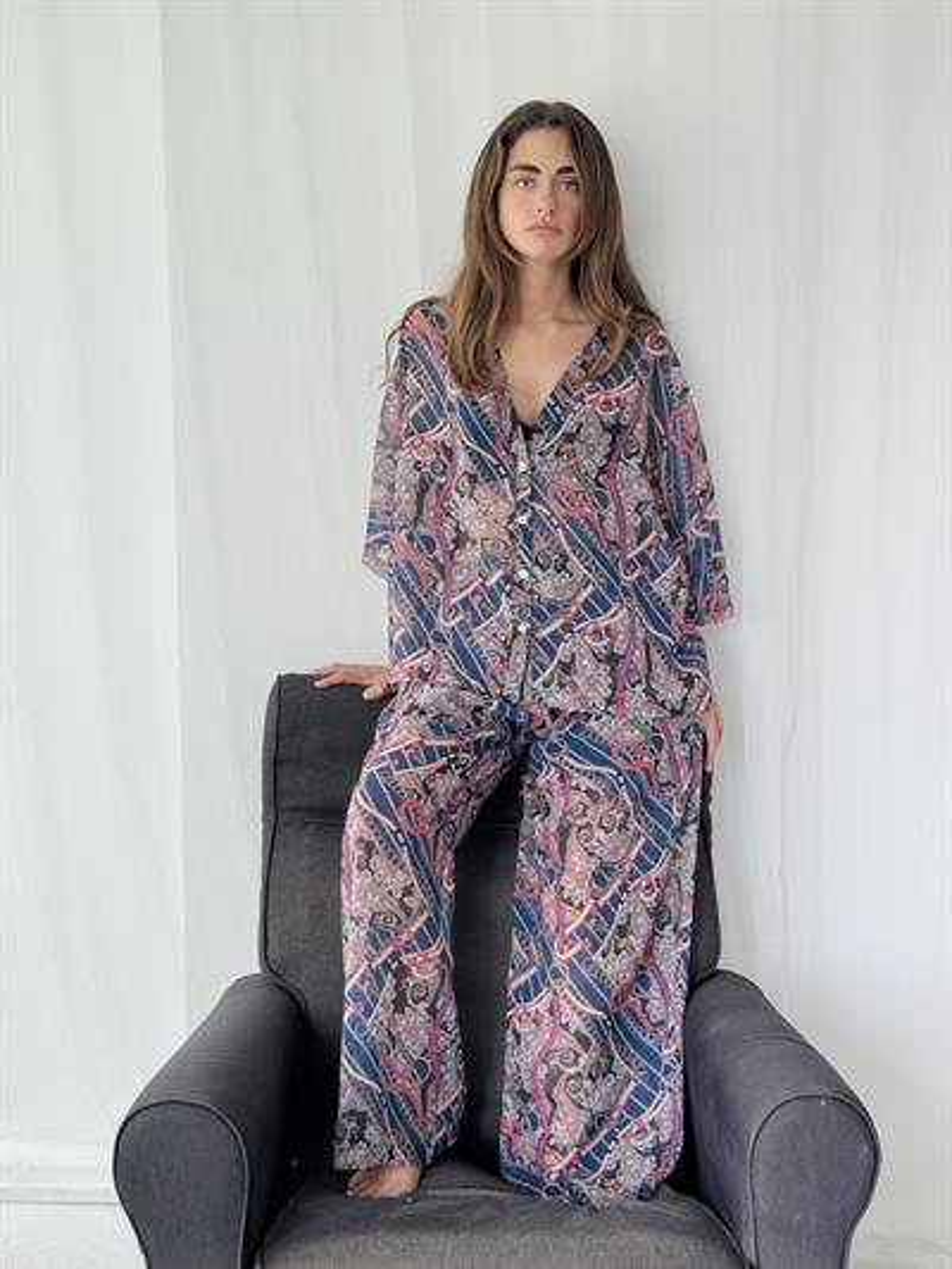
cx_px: 476
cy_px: 634
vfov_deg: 39.6
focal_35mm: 48
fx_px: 1759
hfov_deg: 30.3
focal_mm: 6.76
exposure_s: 1/121
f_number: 1.78
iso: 64
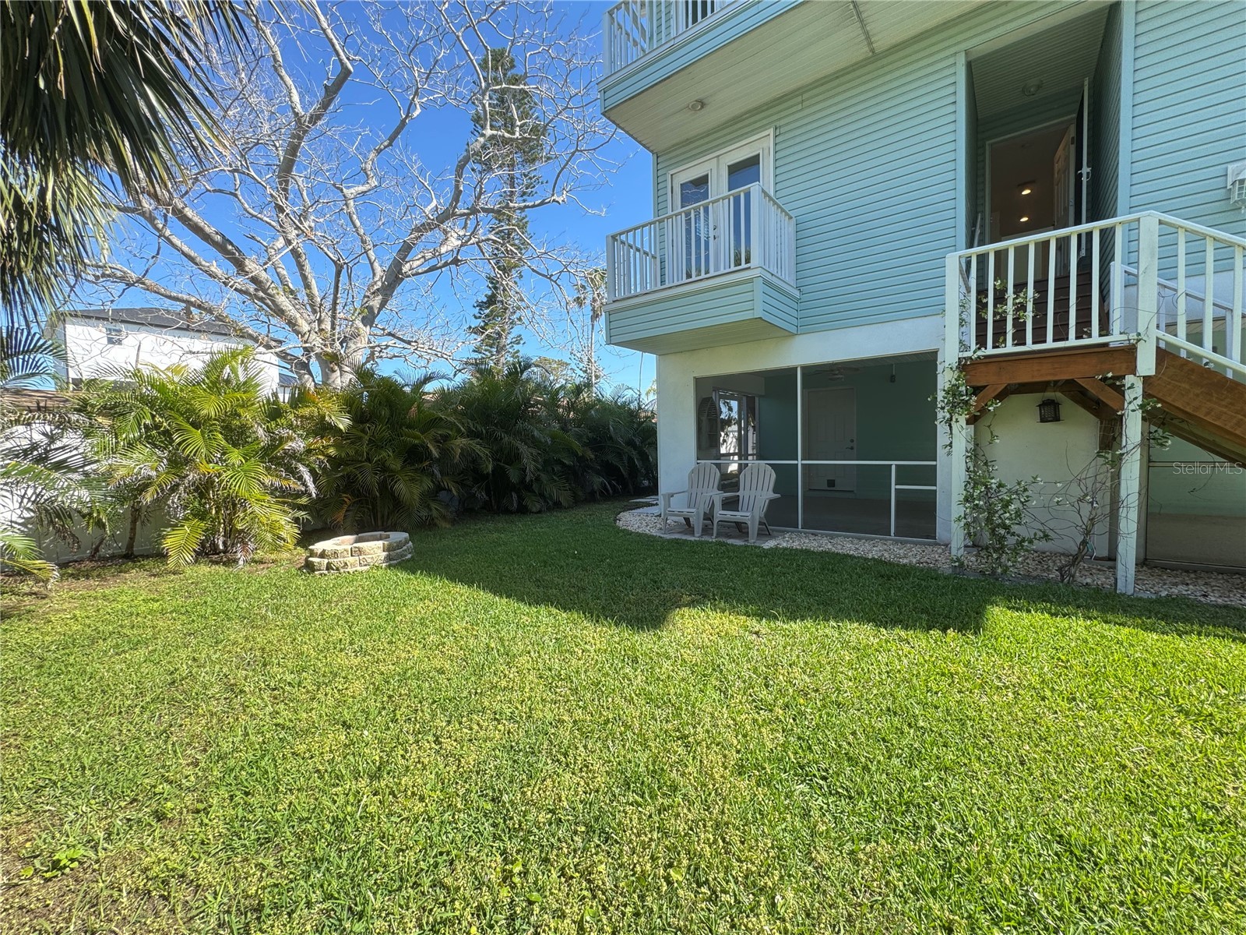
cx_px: 623
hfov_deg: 102.1
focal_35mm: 14
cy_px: 468
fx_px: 504
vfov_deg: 85.7
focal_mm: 2.22
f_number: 2.2
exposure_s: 1/233
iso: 40
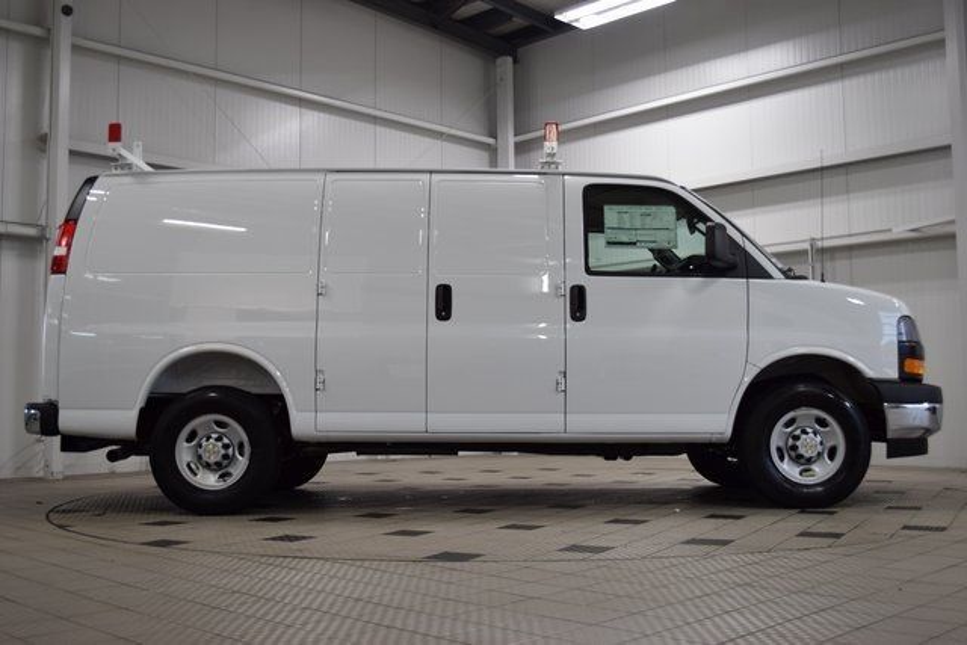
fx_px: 1048
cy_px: 322
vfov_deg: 34.2
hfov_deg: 49.5
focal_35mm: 39
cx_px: 484
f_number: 4.2
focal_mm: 26
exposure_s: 1/80
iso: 400
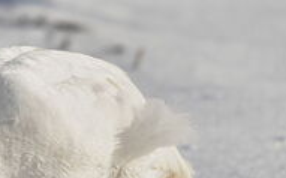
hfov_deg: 1.1
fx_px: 15310
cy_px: 158
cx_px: -54
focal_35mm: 1966
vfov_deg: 0.7
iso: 125
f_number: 8
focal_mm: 800
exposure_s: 1/1000
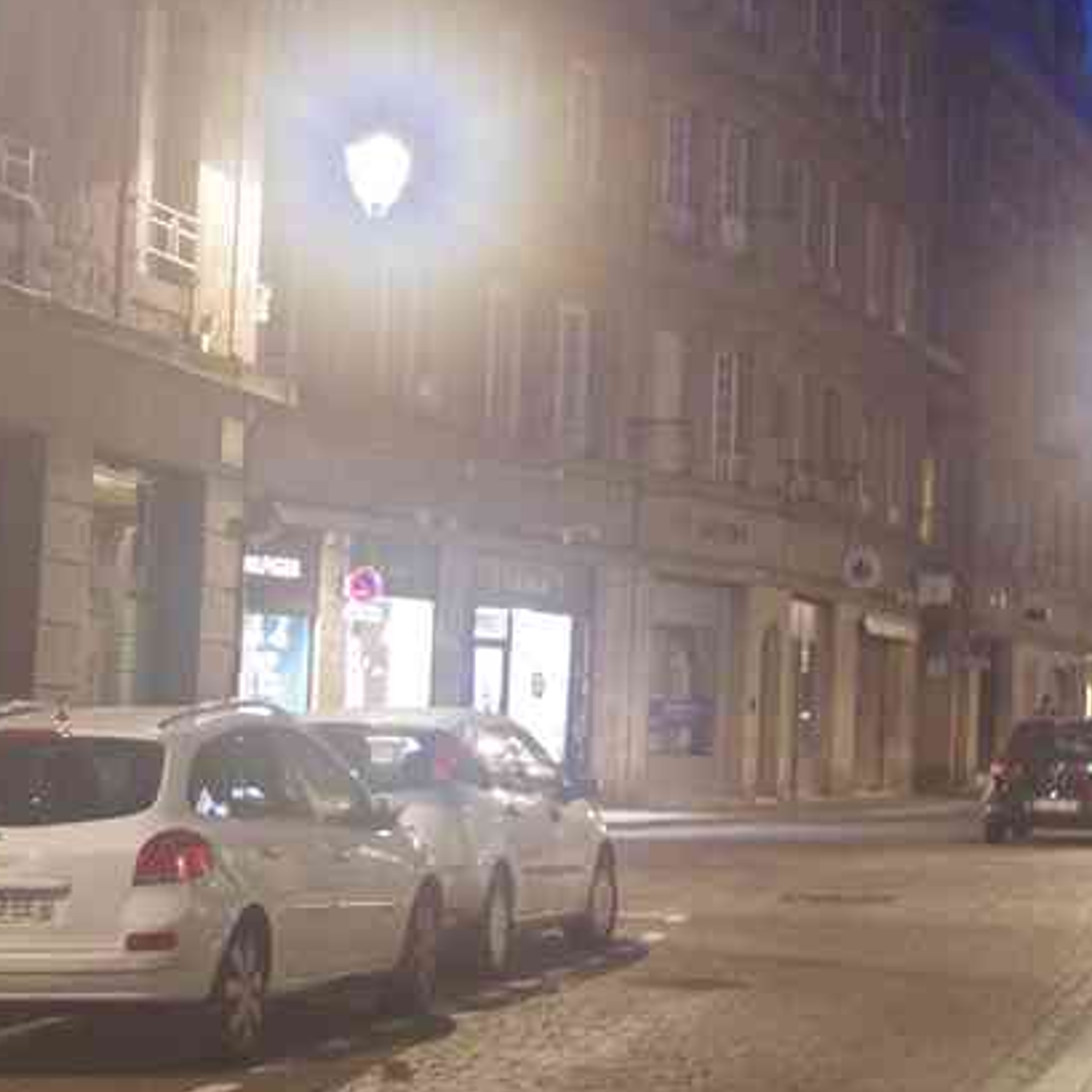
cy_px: 383
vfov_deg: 15.9
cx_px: 812
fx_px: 3892
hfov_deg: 15.9
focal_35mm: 109
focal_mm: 35
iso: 3200
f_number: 4.5
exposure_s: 1/8
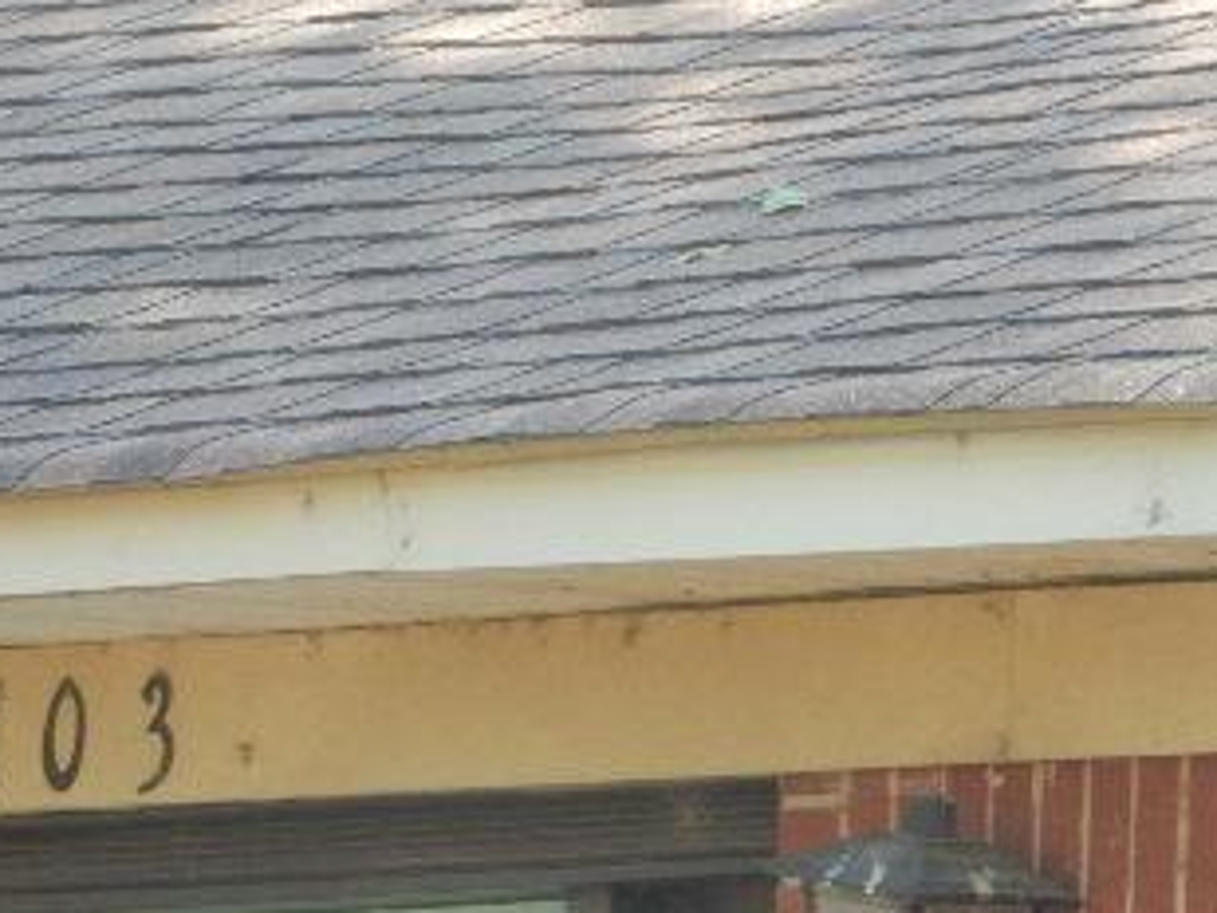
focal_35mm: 931
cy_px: 535
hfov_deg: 2.1
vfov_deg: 1.6
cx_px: 295
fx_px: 32744
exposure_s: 1/60
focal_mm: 80.3
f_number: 6.3
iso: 220
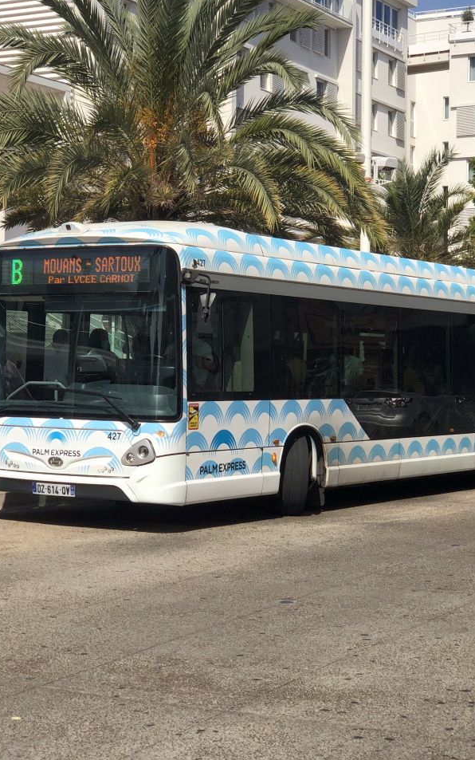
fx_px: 1532
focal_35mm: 74
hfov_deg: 17.6
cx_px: 249
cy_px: 379
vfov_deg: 27.8
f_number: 2.4
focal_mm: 6
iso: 16
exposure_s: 1/1548
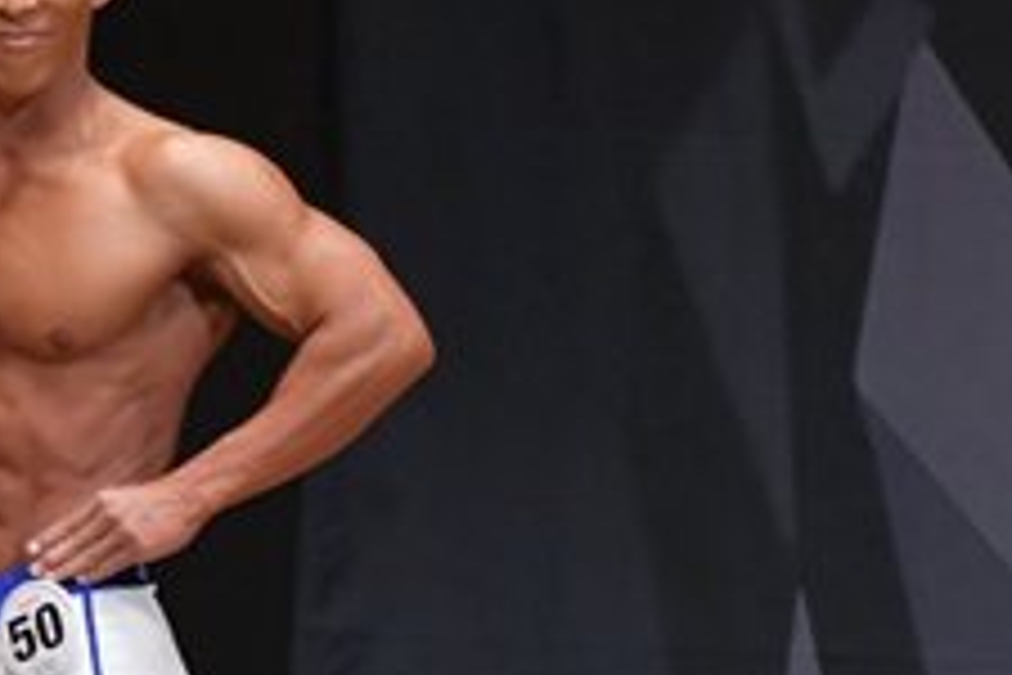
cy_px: 716
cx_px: 879
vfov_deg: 1.6
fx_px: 24736
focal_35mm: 880
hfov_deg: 2.3
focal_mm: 170
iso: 6400
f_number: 5.6
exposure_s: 1/400
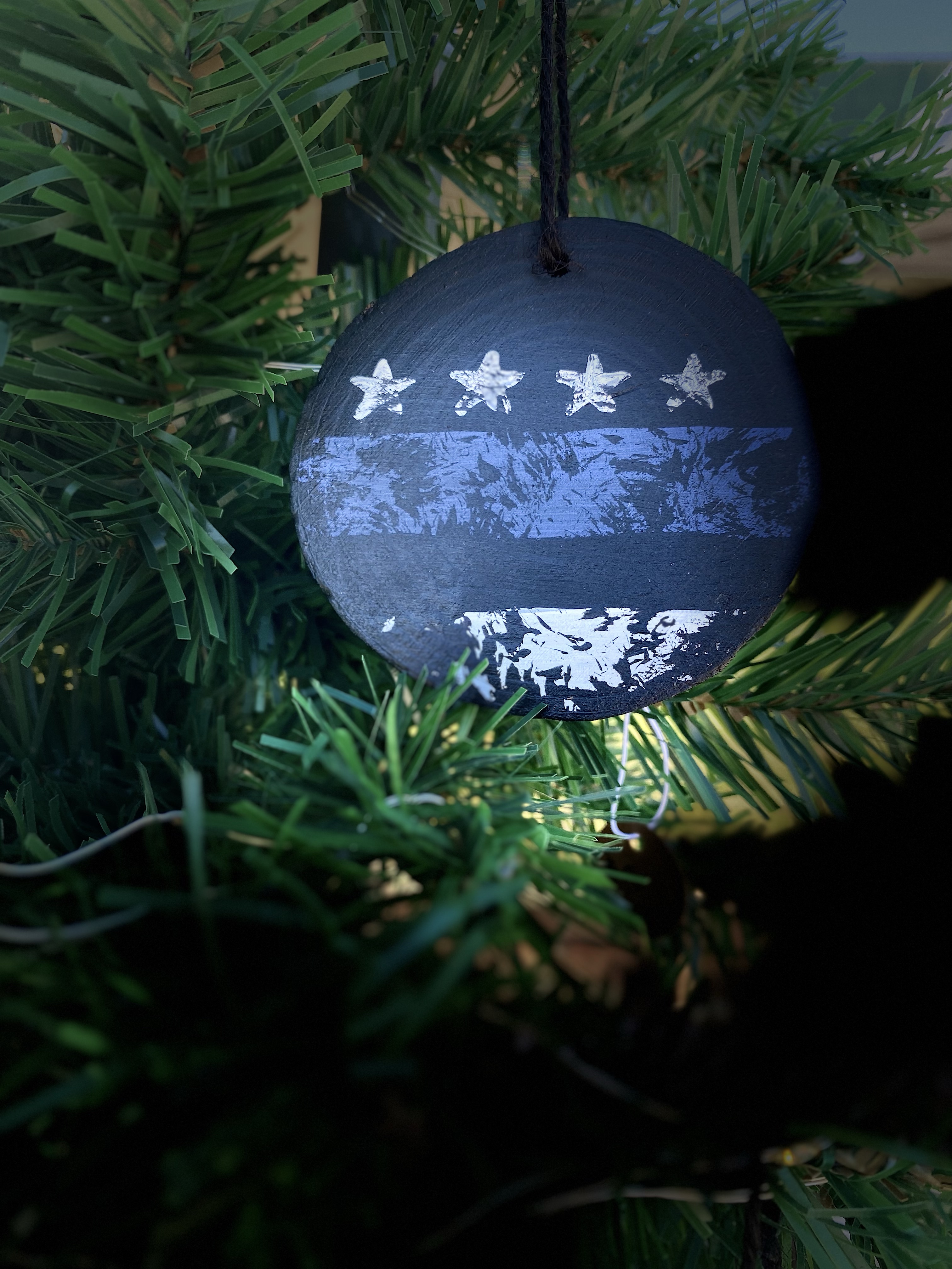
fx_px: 953
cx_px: 476
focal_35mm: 26
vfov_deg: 67.3
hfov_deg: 53.1
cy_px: 634
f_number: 1.8
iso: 32
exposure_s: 1/166
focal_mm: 4.25
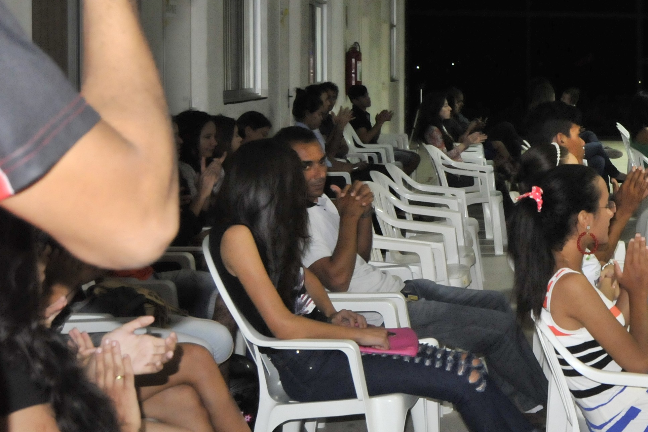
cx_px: 683
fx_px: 1080
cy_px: 126
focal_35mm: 60
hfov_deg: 30.5
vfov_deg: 22.5
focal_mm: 18
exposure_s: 1/60
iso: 1250
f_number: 5
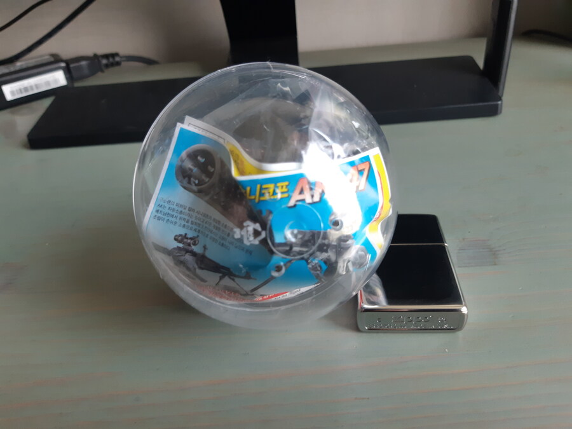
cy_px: 214
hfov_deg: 67.3
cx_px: 286
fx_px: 430
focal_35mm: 26
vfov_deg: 53.1
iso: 125
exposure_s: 1/50
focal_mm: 3.93
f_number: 1.7
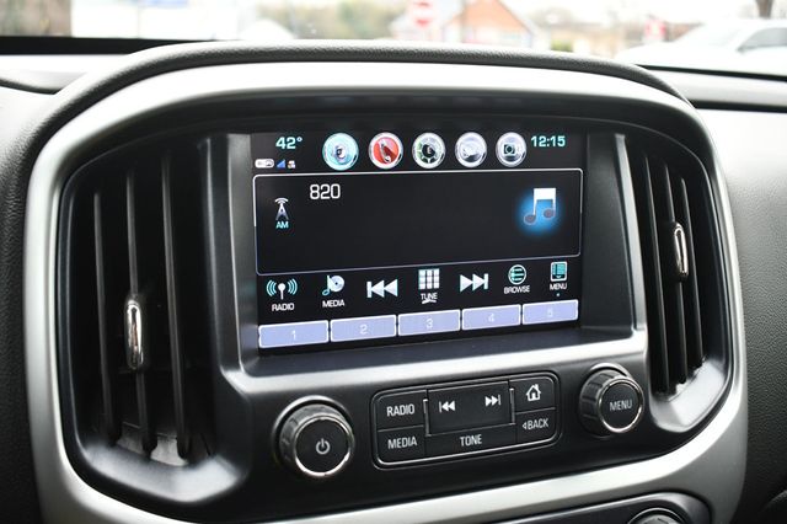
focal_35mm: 36
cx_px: 394
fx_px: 787
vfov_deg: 36.8
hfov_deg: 53.2
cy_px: 262
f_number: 3.8
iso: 800
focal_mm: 24
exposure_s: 1/200
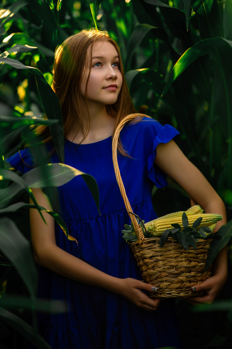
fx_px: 1025
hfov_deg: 12.9
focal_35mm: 106
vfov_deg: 19.3
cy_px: 175
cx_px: 116
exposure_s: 1/1000
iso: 125
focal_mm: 105
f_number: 1.6
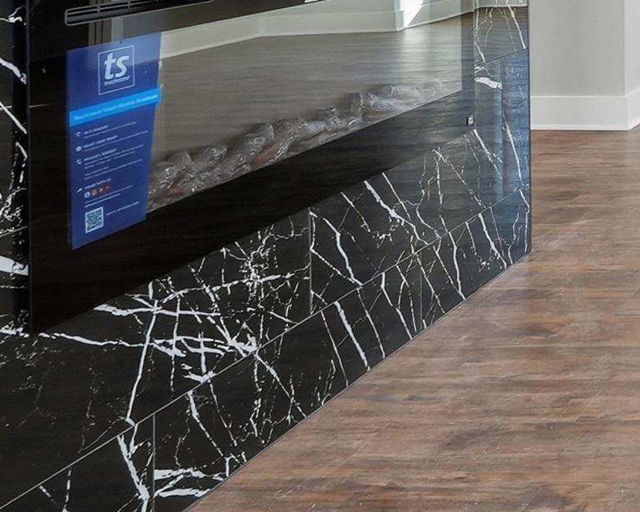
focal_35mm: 59
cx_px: 1087
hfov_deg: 22.4
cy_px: -131
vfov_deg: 23.3
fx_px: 1114
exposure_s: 1/80
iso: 250
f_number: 9
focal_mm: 16.5
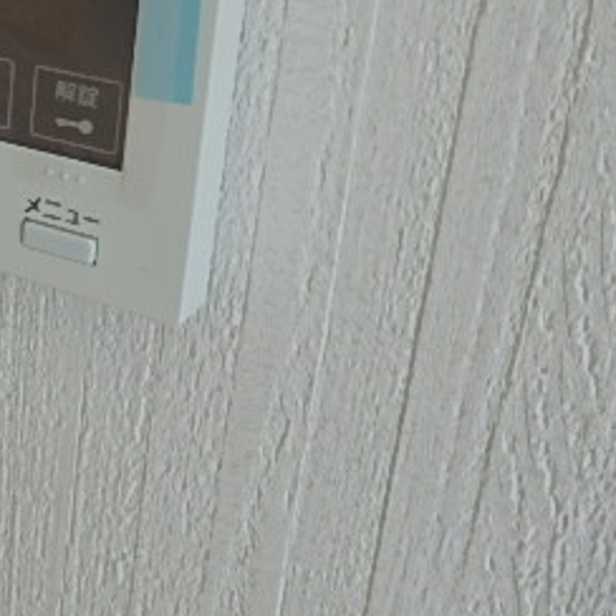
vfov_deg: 28.5
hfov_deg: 25.7
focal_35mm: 58
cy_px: 66
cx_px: -164
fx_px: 1168
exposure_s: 1/160
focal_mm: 4.5
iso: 125
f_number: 3
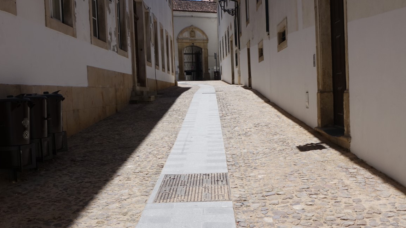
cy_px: 116
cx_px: 203
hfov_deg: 49.4
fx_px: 441
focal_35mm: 41
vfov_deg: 29.0
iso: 100
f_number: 5.6
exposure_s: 1/800
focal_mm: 14.24
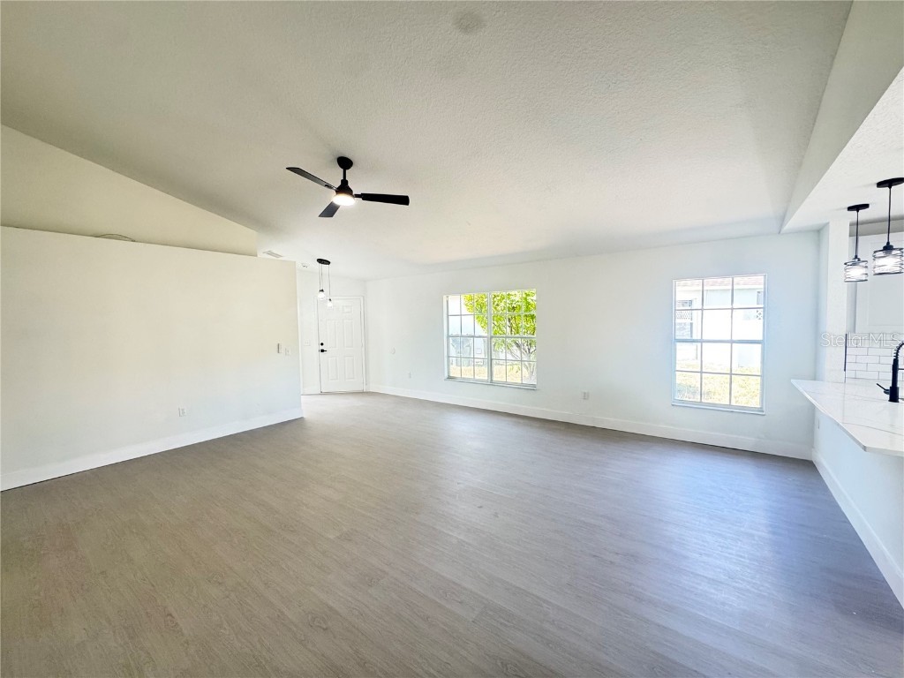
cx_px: 452
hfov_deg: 102.1
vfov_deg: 85.7
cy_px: 339
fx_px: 366
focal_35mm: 14
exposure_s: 1/99
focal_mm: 2.22
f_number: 2.2
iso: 200
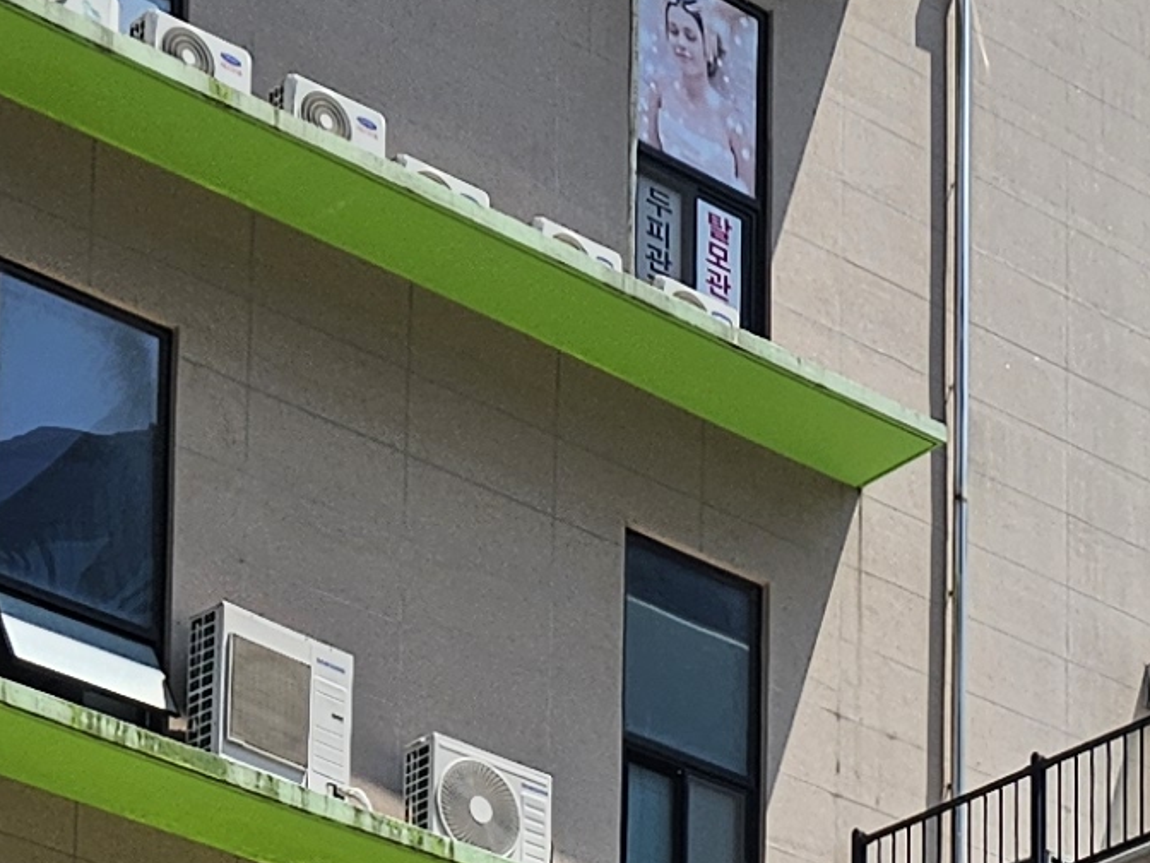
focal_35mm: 137
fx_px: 4551
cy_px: 1971
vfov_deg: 9.7
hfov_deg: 14.1
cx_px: 1242
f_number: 1.8
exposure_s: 1/1839
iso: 25
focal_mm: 5.4
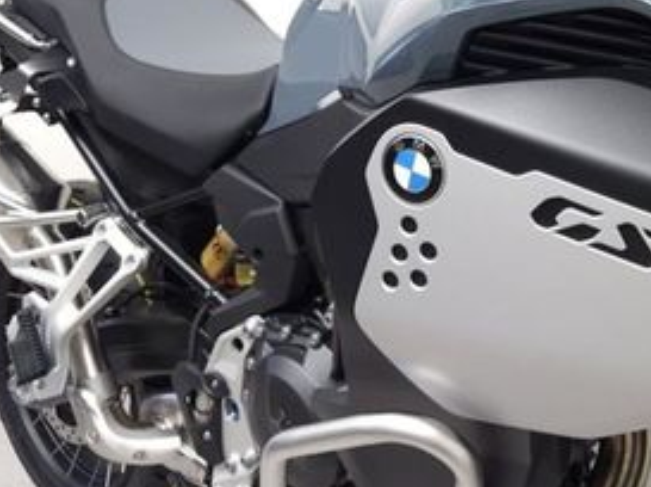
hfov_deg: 34.6
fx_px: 1014
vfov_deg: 25.8
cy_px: 14
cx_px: 508
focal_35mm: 54
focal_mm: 5.4
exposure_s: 1/50
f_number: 1.8
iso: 125
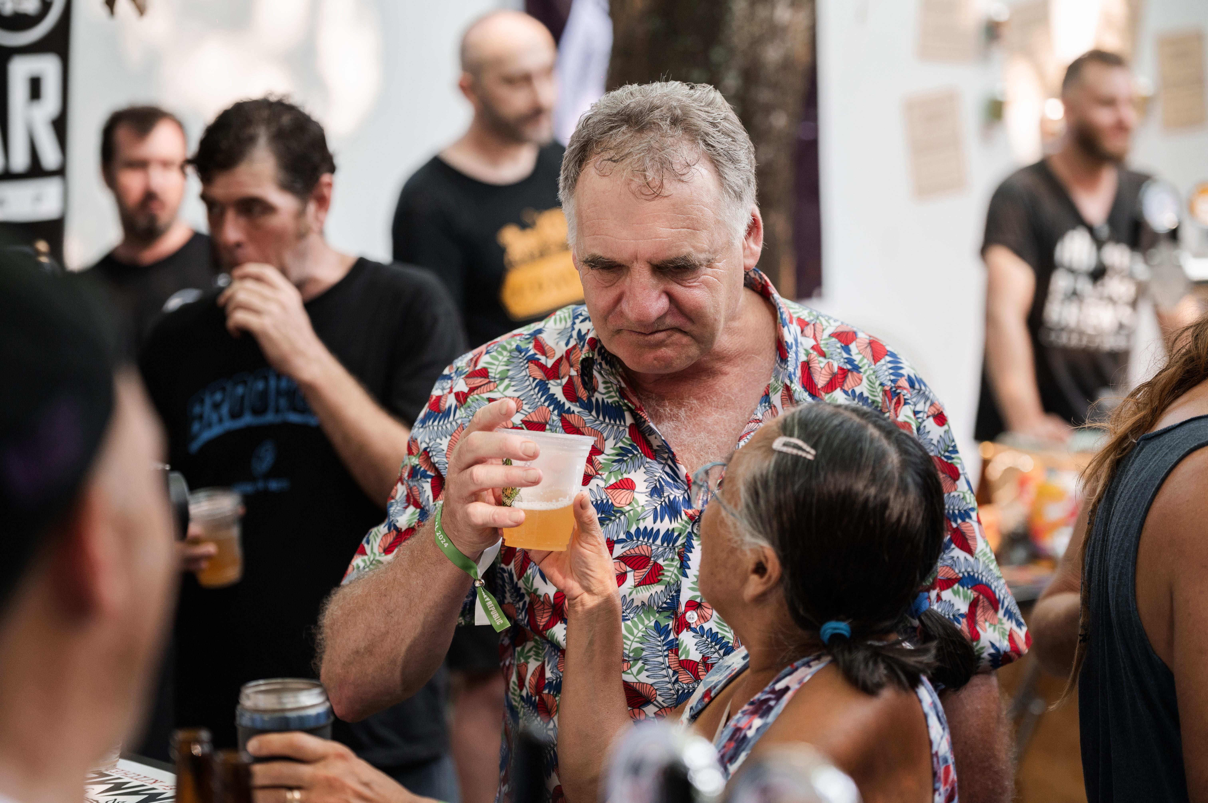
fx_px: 3085
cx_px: 604
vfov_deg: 14.8
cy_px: 402
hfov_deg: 22.2
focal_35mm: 92
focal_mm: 92
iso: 400
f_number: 2.8
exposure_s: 1/500
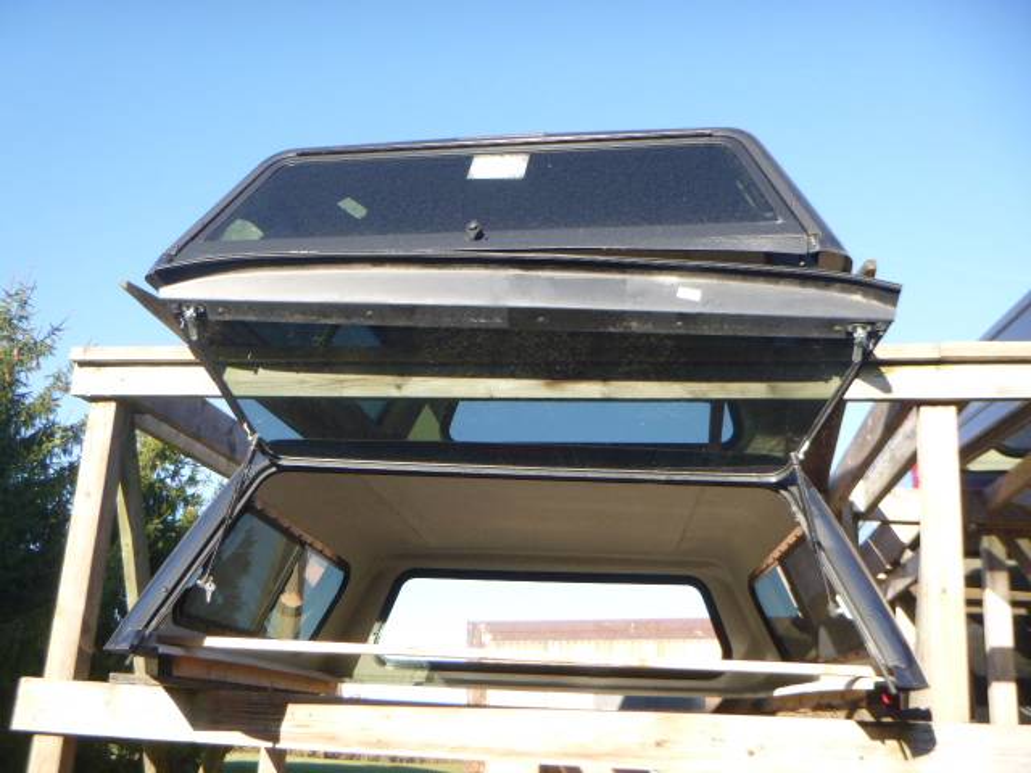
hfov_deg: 49.0
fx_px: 1132
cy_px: 386
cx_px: 516
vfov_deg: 37.7
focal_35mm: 38
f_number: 4.5
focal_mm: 6.8
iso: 100
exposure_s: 1/125
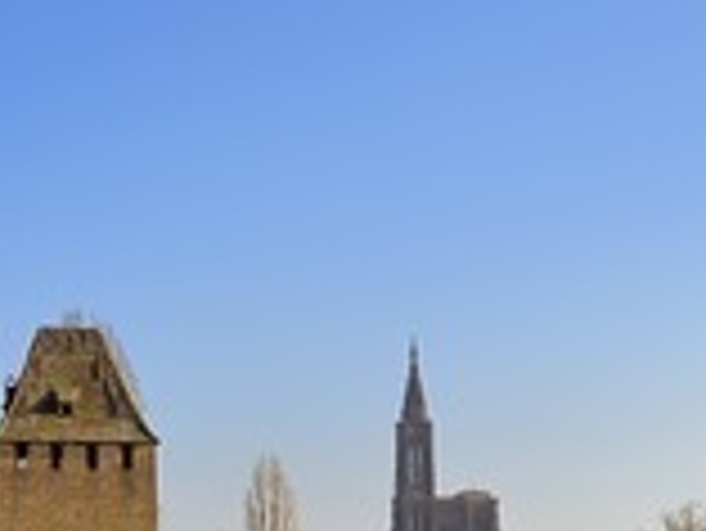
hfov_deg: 19.1
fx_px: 2102
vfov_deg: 14.1
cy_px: 590
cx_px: 402
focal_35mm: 103
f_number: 8
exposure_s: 1/400
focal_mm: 40
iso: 200
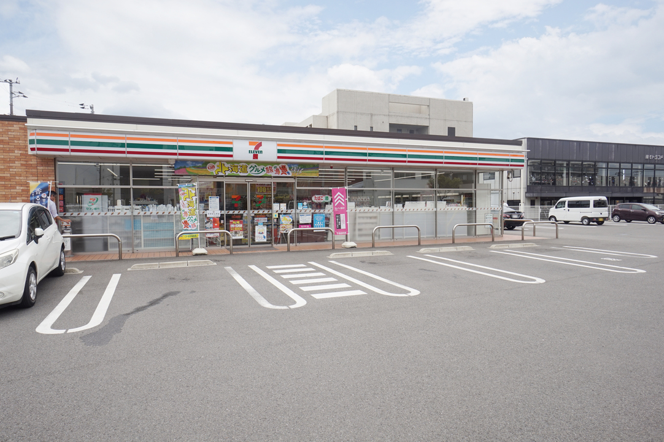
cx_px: 332
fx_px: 415
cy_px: 221
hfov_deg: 77.4
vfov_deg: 56.1
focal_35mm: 22
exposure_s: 1/125
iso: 100
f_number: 11
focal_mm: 15
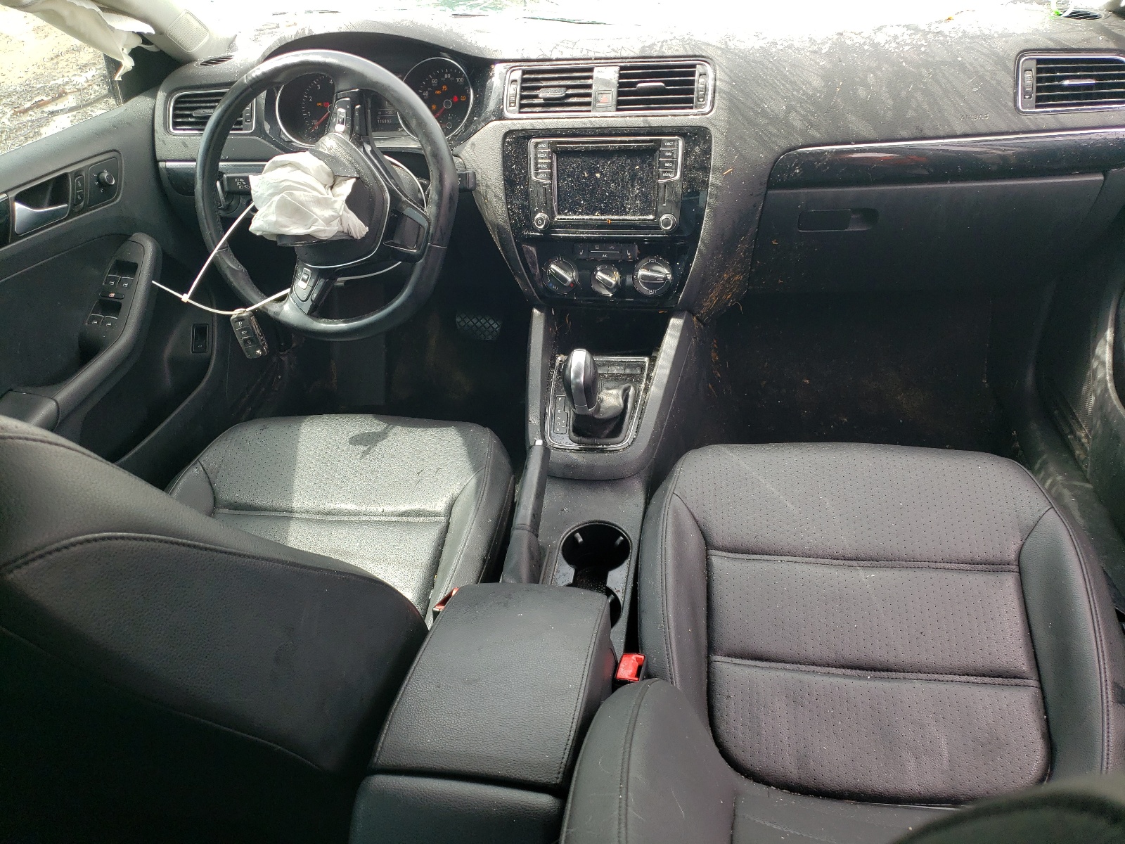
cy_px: 422
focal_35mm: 26
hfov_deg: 67.3
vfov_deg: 53.1
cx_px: 562
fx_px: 845
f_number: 1.5
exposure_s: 1/263
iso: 50
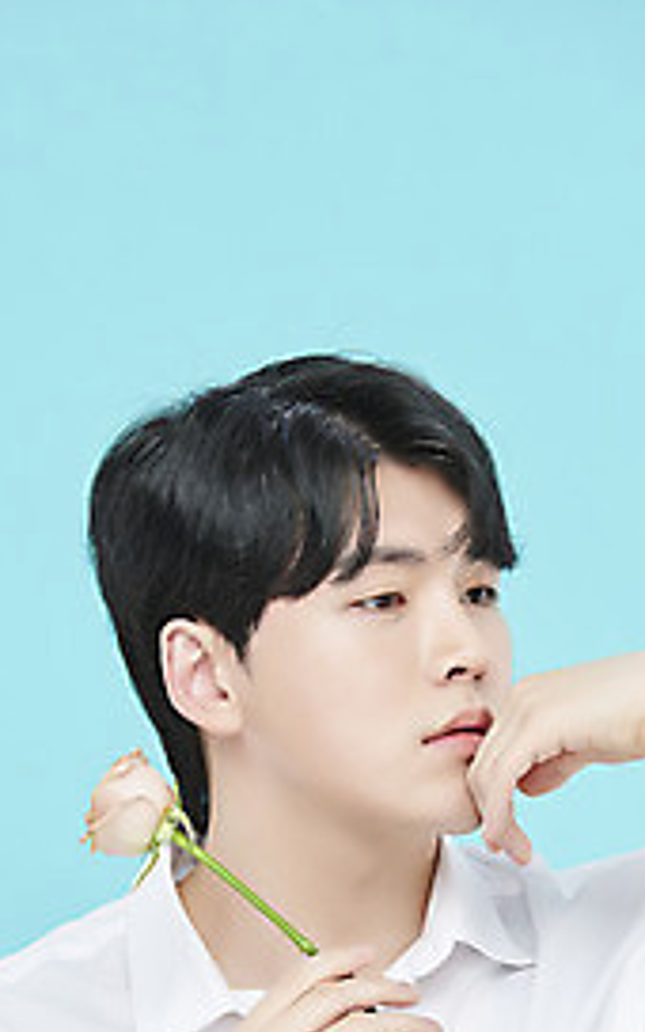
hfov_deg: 5.0
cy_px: 687
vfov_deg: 8.0
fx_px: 7369
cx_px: 249
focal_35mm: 262
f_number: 7.1
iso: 64
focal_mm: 175
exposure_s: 1/125
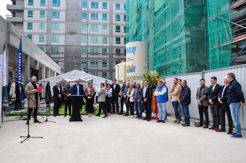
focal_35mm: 27
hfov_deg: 67.4
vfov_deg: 47.8
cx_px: 123
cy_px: 82
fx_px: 184
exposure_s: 1/200
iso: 200
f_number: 7.1
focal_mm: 18
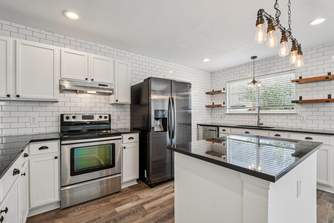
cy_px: 112
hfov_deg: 100.4
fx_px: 139
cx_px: 167
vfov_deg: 77.3
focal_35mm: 15
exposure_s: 1/50
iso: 400
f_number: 8
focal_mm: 10
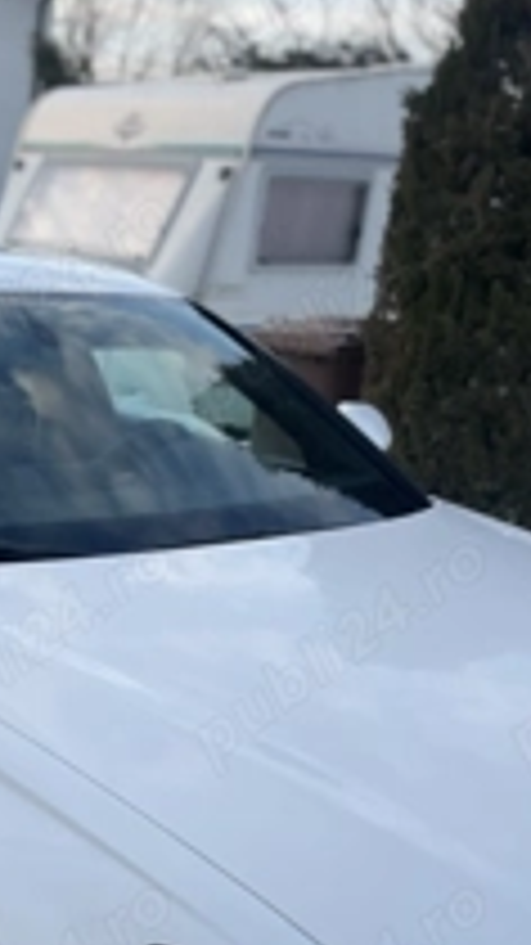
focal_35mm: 54
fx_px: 1353
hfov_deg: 20.5
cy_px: 724
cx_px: -135
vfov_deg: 37.4
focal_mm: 4.2
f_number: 1.6
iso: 50
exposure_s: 1/640
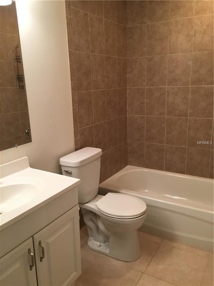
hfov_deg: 48.2
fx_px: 239
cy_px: 143
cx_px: 107
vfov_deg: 61.7
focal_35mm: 29
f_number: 2.2
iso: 32
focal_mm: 4.15
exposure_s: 1/30
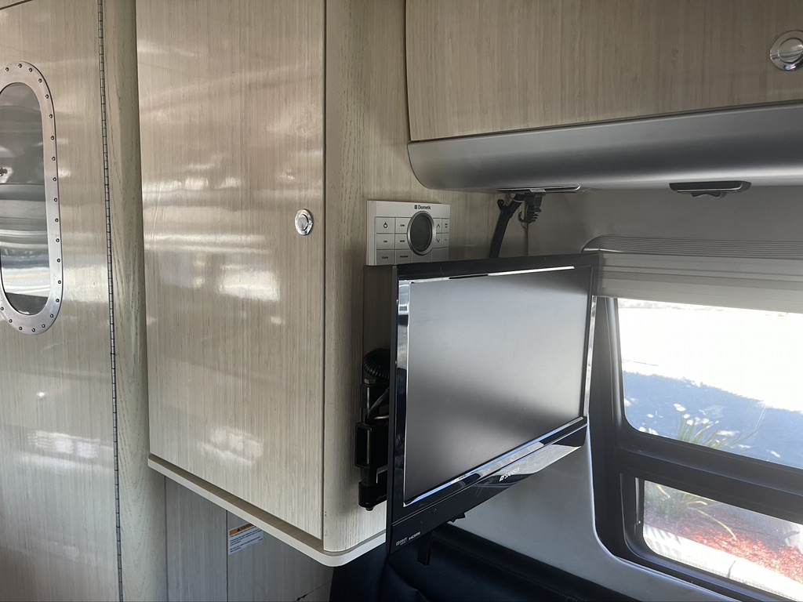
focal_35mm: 26
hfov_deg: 67.3
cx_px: 402
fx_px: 603
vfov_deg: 53.1
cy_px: 301
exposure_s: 1/73
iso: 125
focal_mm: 5.1
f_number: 1.6
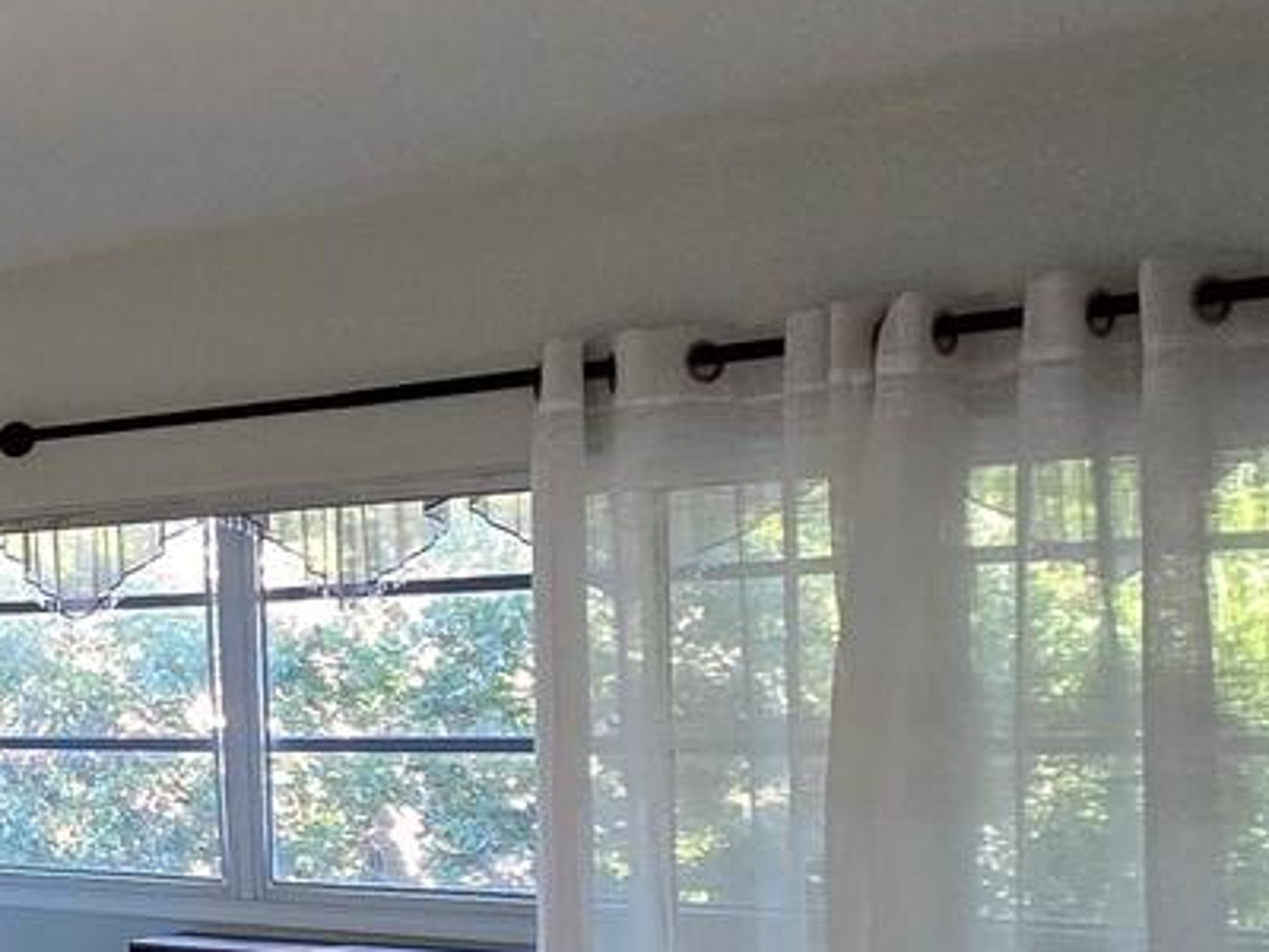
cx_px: -945
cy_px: 698
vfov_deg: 27.7
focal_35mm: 52
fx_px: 1906
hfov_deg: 22.9
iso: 200
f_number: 2.2
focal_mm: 2.2
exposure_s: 1/60
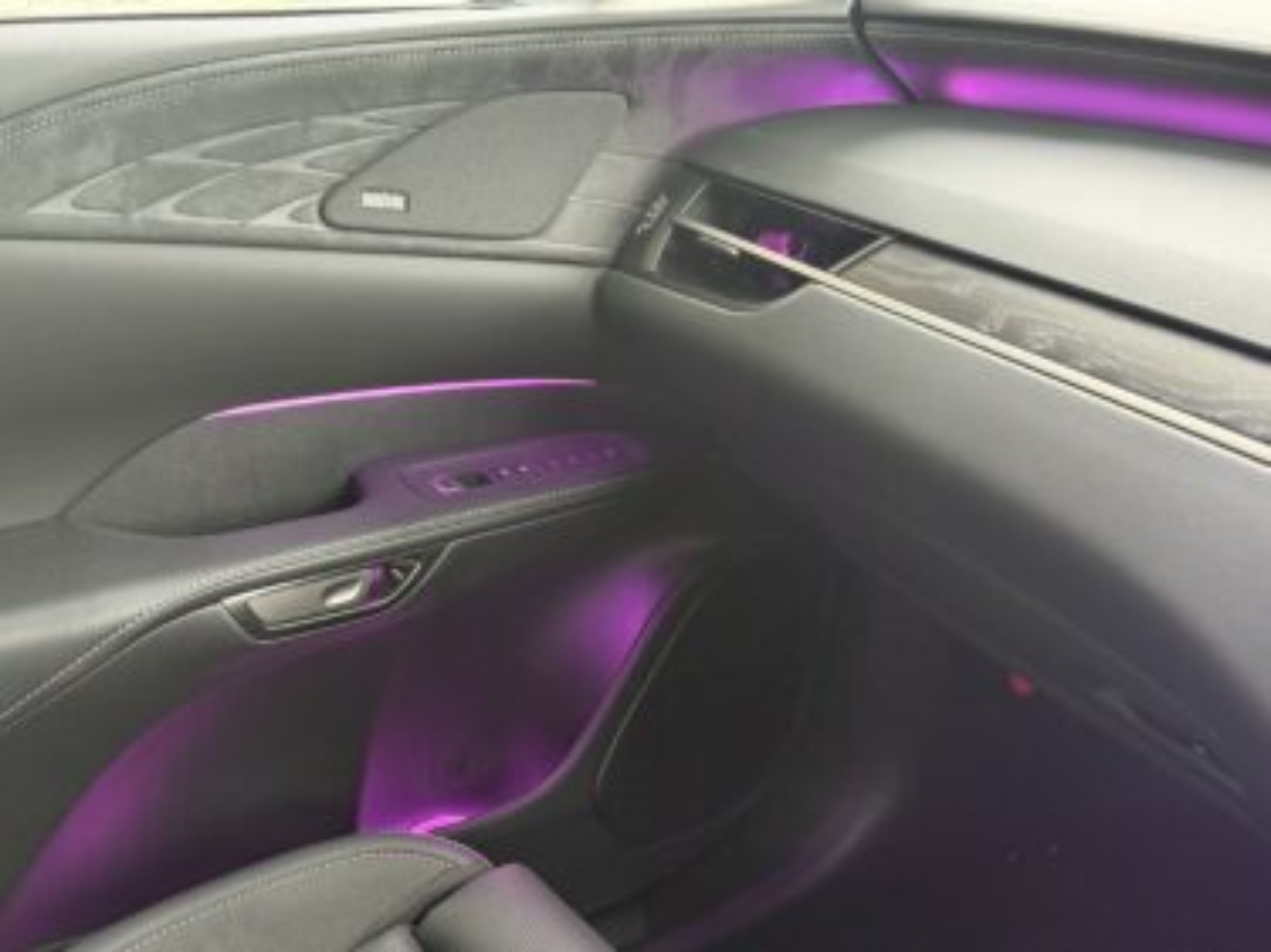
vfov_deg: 30.2
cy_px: 476
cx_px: 636
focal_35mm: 48
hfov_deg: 39.7
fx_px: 1762
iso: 500
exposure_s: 1/30
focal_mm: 6.76
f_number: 1.78
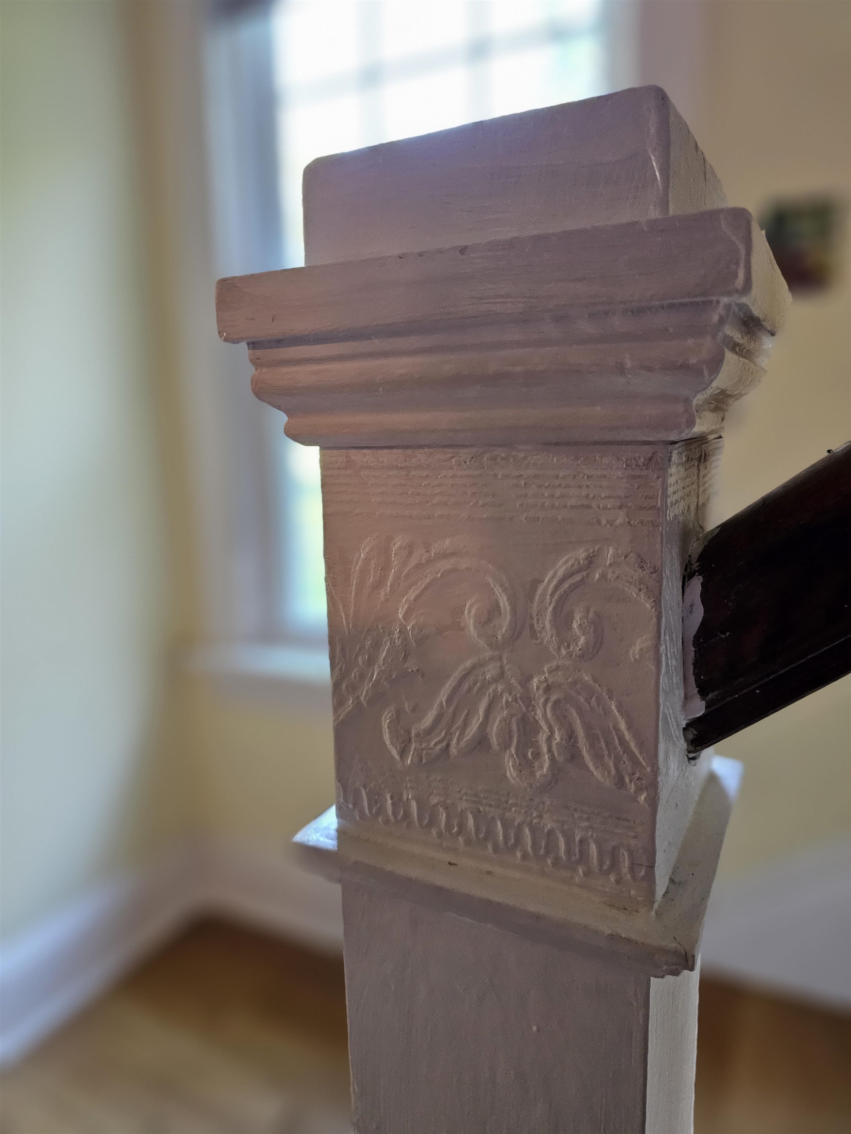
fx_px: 754
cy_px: 567
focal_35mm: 23
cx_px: 426
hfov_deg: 58.9
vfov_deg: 73.9
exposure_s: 1/120
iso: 1000
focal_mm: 6.3
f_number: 1.7
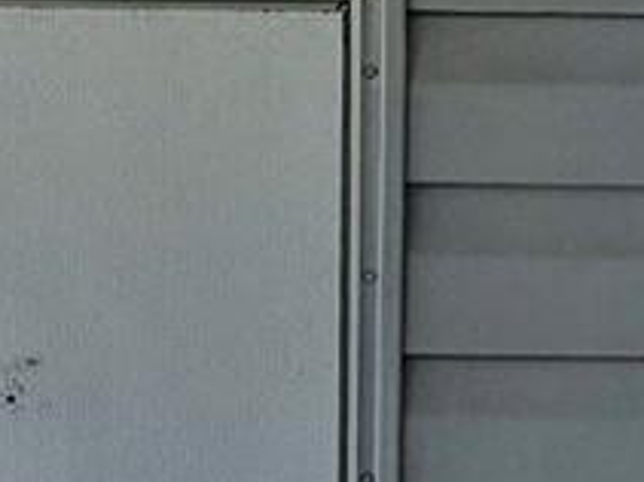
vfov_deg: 7.7
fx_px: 3384
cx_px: 333
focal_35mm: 182
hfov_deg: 10.9
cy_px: 1030
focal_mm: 5
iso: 50
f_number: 1.8
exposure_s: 1/1737
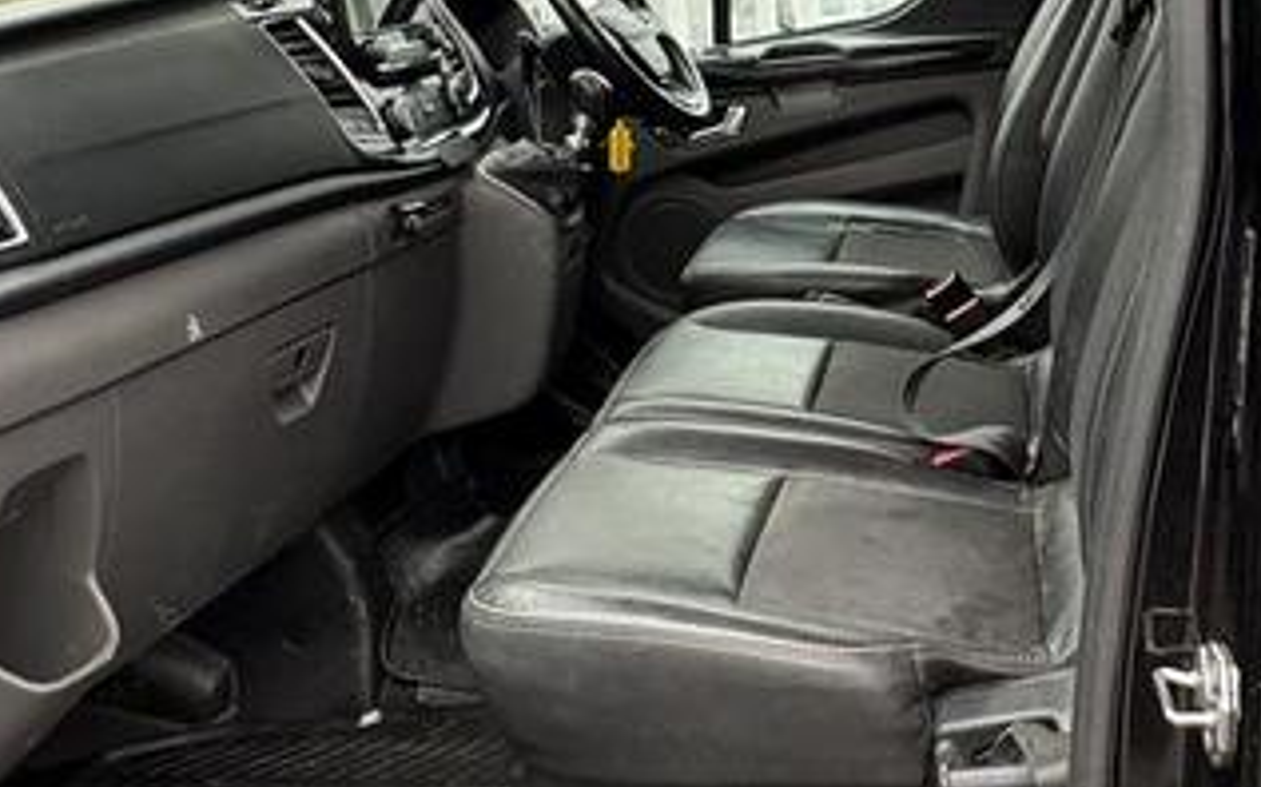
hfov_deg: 46.4
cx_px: 855
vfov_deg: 30.4
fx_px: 1443
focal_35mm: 42
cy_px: 278
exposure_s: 1/80
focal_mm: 2.22
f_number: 2.2
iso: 250
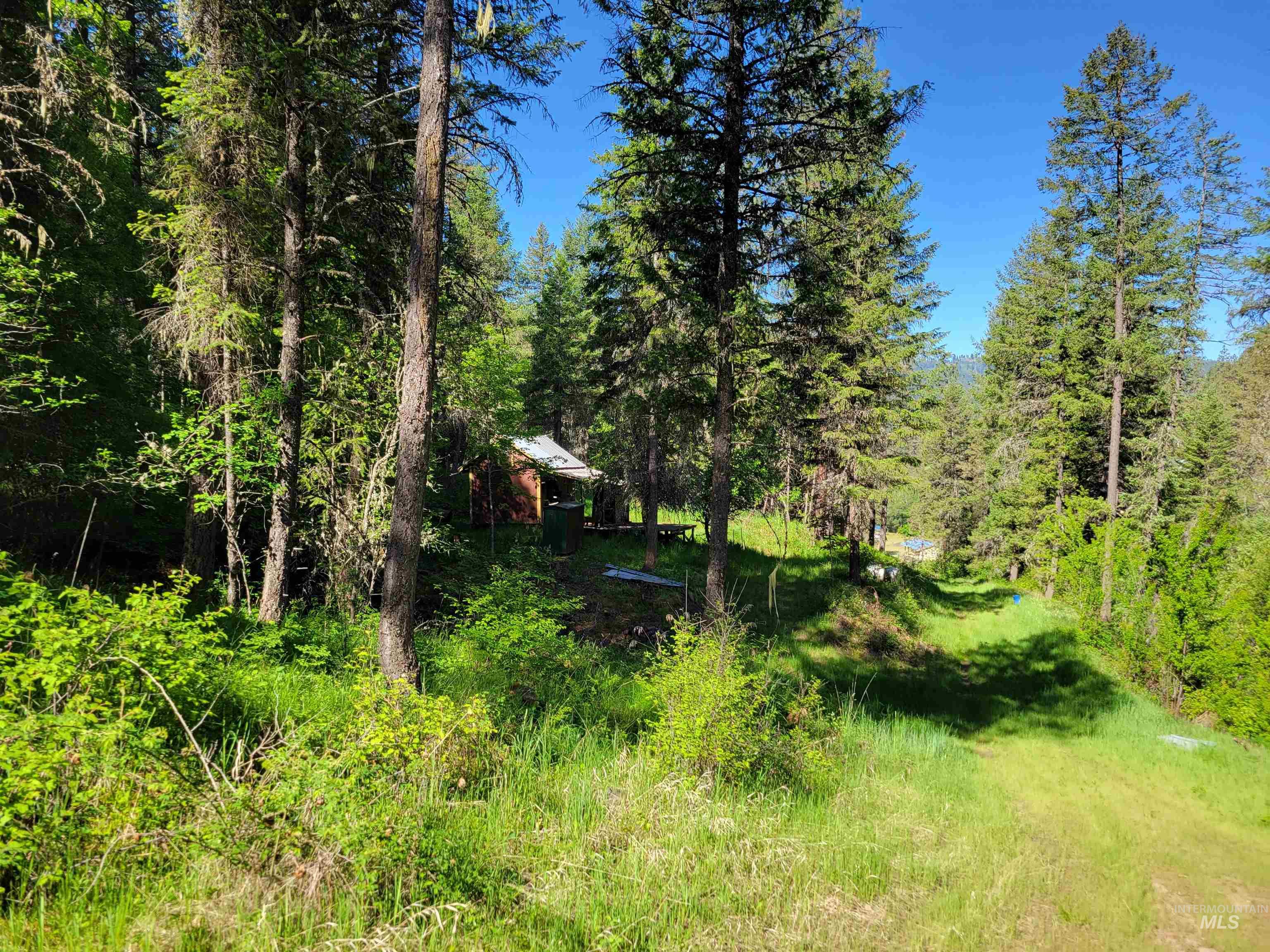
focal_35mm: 26
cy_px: 476
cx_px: 635
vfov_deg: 53.1
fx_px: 954
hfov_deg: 67.3
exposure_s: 1/952
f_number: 1.8
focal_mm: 5.4
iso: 40
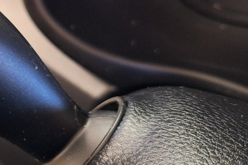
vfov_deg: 18.3
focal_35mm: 74
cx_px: -50
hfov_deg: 24.7
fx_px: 510
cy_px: 43
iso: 400
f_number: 1.8
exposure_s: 1/20
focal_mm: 5.54
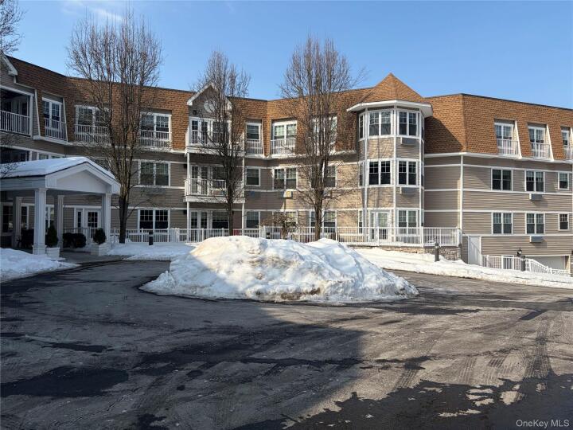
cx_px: 286
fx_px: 430
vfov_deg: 53.1
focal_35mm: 26
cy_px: 215
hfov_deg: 67.3
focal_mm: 5.96
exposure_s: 1/6329
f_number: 1.6
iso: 64
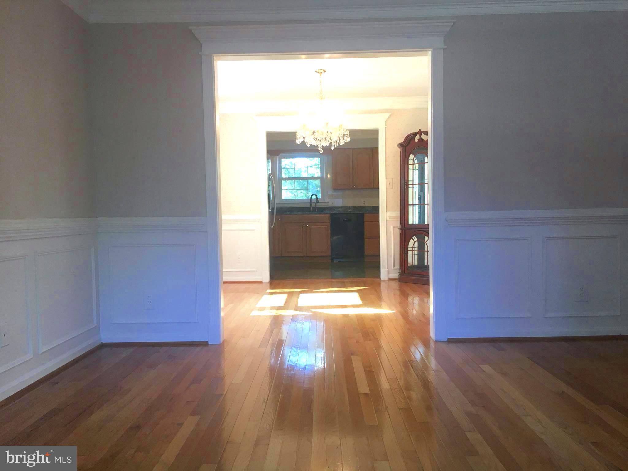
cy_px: 236
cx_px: 314
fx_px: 526
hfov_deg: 61.7
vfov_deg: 48.2
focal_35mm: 29
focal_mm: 4.15
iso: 50
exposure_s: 1/30
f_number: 2.2
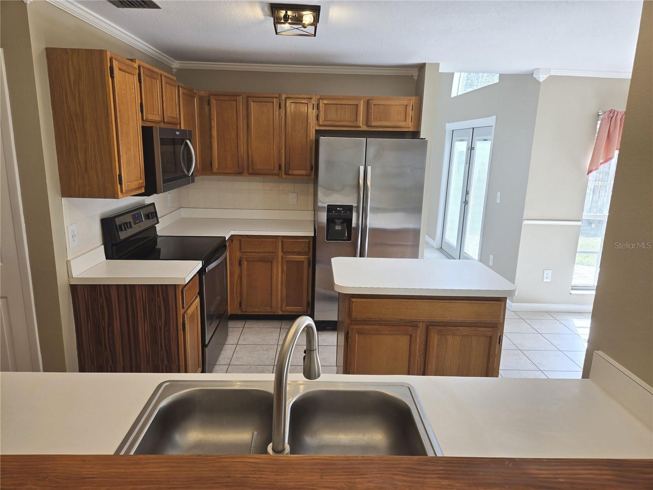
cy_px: 245
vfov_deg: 58.9
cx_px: 326
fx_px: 434
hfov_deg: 73.9
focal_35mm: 23
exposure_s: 1/120
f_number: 1.8
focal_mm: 5.4
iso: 32
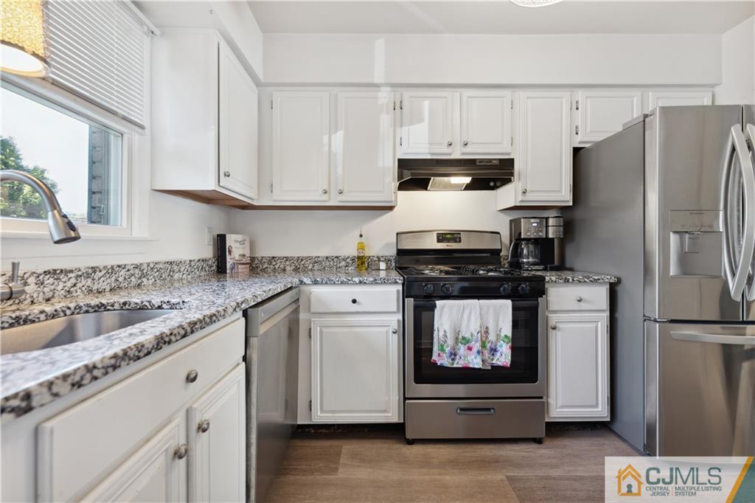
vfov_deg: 81.2
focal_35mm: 14
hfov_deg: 104.3
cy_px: 252
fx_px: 293
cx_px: 378
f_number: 4
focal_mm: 14
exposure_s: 1/60
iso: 640
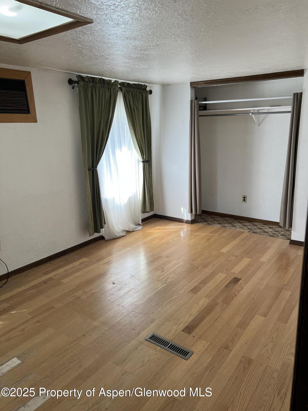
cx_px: 154
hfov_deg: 53.1
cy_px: 206
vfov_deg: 67.3
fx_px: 308
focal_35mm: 26
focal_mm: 5.7
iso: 80
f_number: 1.5
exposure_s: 1/120
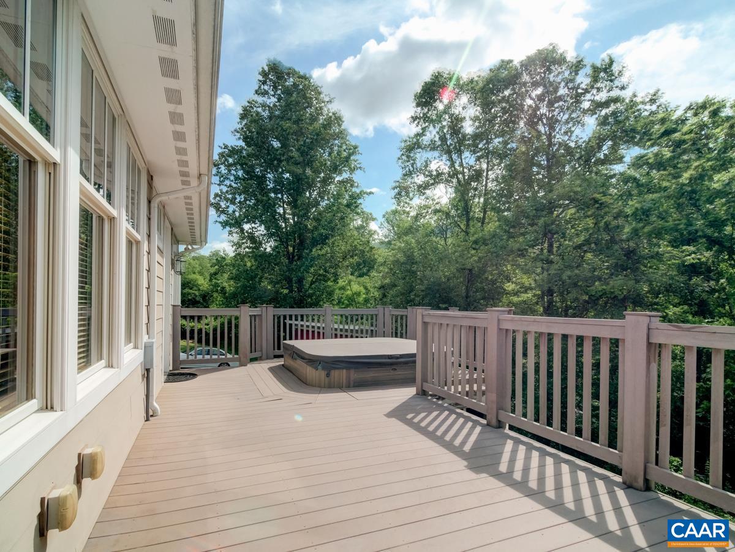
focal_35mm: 16
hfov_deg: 94.5
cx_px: 368
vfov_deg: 78.1
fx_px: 340
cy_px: 276
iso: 800
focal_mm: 8
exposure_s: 1/1600
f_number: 8
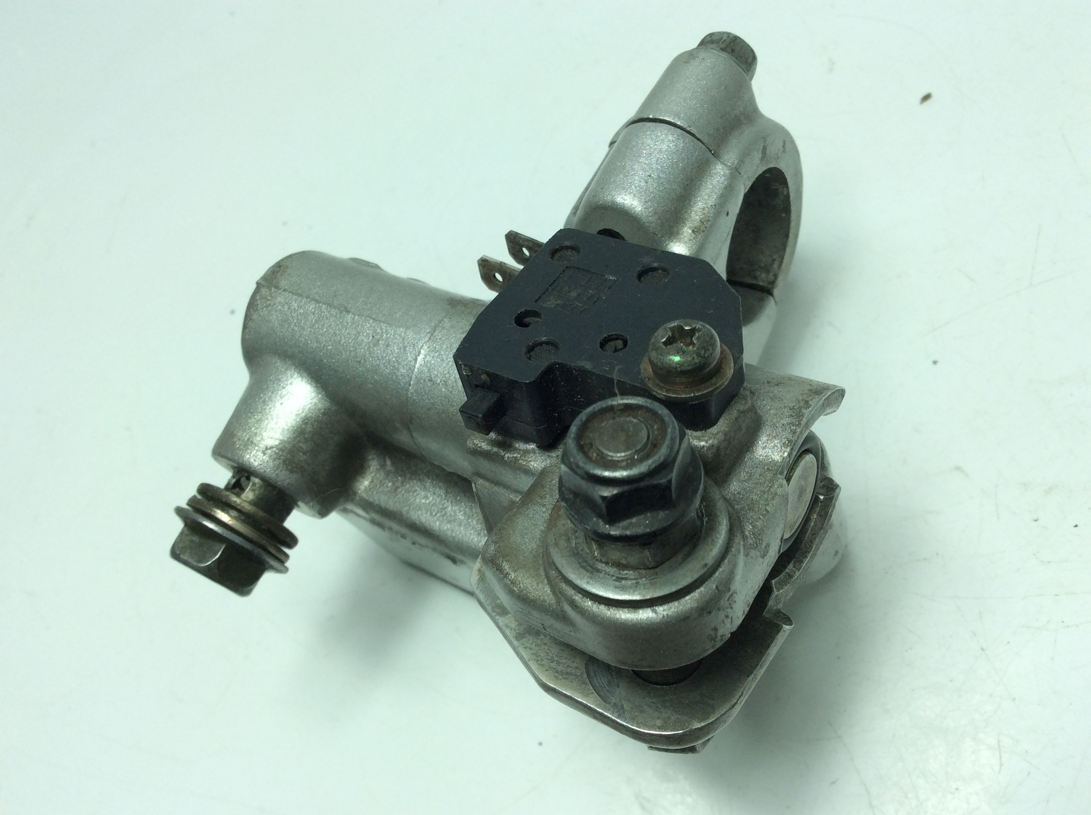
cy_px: 408
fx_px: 1007
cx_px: 546
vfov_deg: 44.1
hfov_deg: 56.9
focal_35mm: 32
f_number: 2.4
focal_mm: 3.3
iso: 32
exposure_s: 1/408
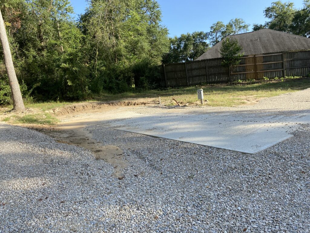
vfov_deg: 53.1
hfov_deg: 67.3
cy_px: 116
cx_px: 155
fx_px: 233
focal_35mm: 26
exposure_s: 1/845
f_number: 1.8
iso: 32
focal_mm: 4.25
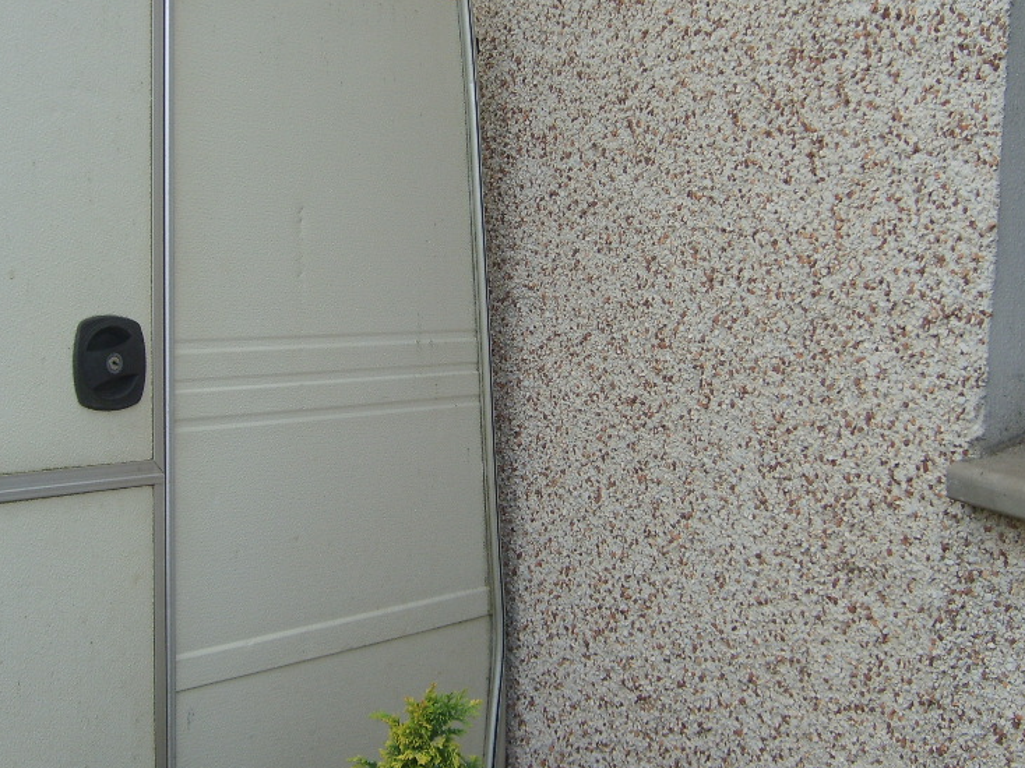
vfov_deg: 24.4
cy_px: 353
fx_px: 1776
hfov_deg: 32.1
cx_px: 437
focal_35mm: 60
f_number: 3
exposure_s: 1/180
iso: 50
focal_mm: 7.2
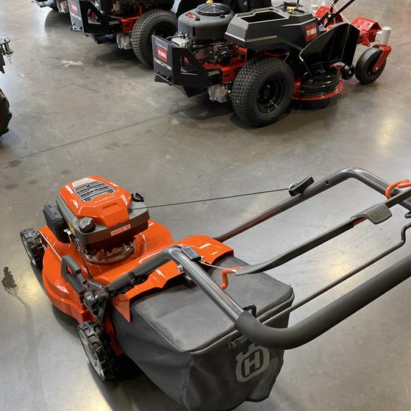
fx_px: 457
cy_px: 255
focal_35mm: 34
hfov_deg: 48.4
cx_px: 203
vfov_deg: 48.0
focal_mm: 3.99
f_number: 1.8
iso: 100
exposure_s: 1/50
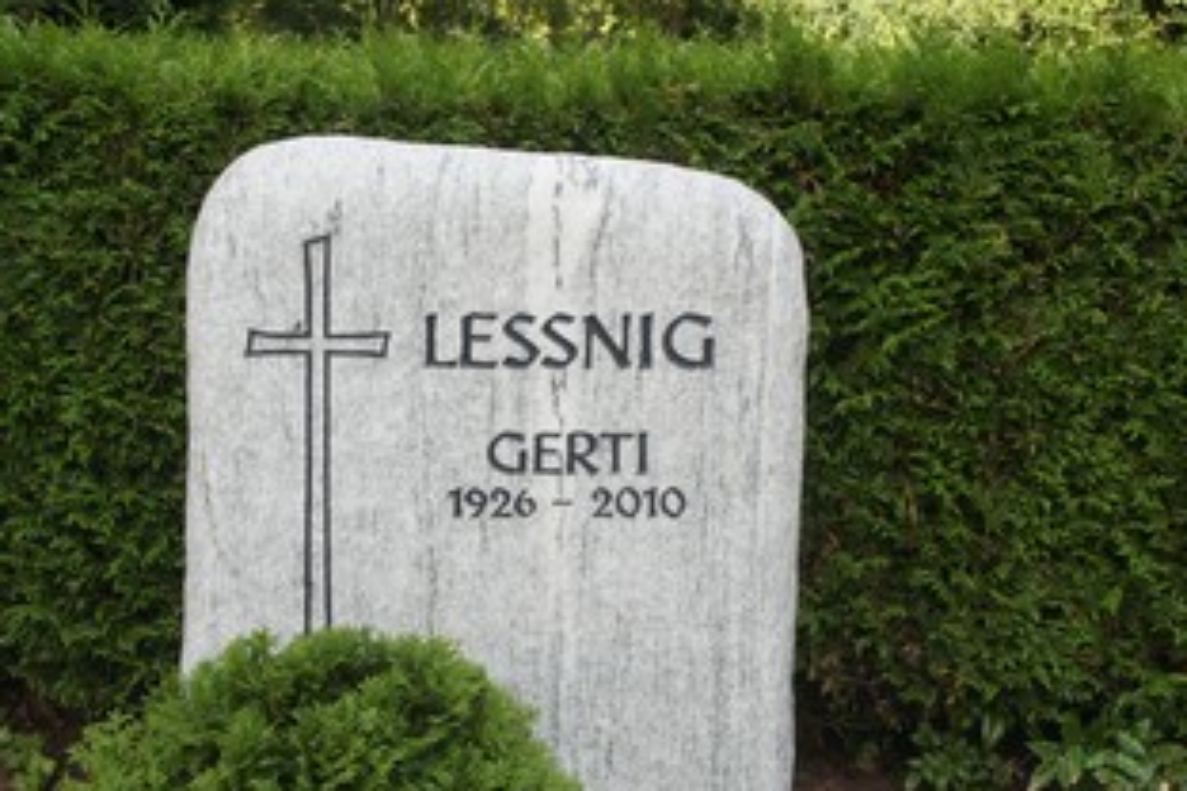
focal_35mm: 53
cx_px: 544
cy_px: 407
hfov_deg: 37.5
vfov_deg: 25.5
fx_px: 1747
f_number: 6.3
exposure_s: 1/250
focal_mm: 24
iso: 400
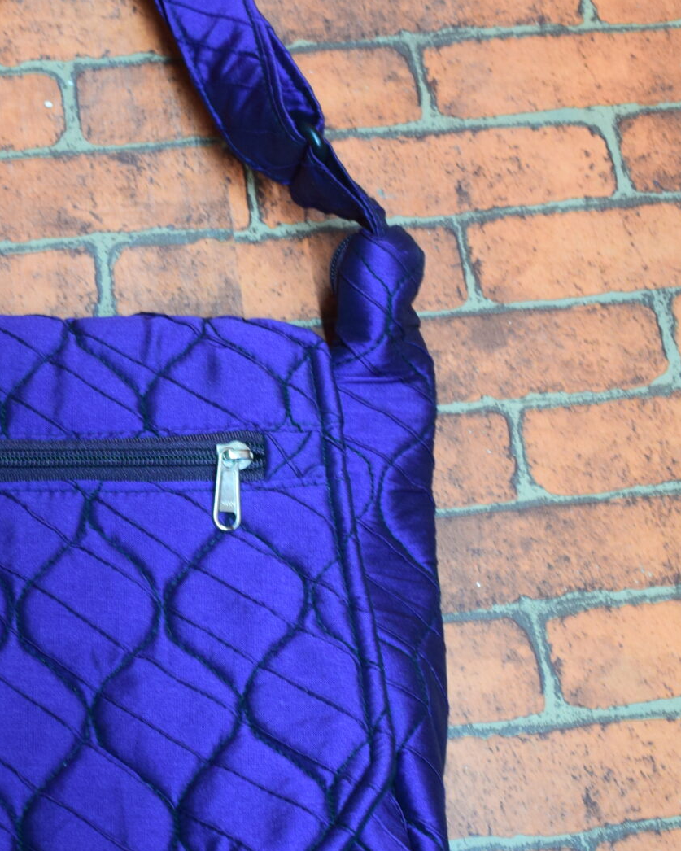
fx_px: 1562
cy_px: 527
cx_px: 76
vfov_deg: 30.4
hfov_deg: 24.0
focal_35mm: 62
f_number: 6.3
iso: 800
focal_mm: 18
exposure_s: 1/15
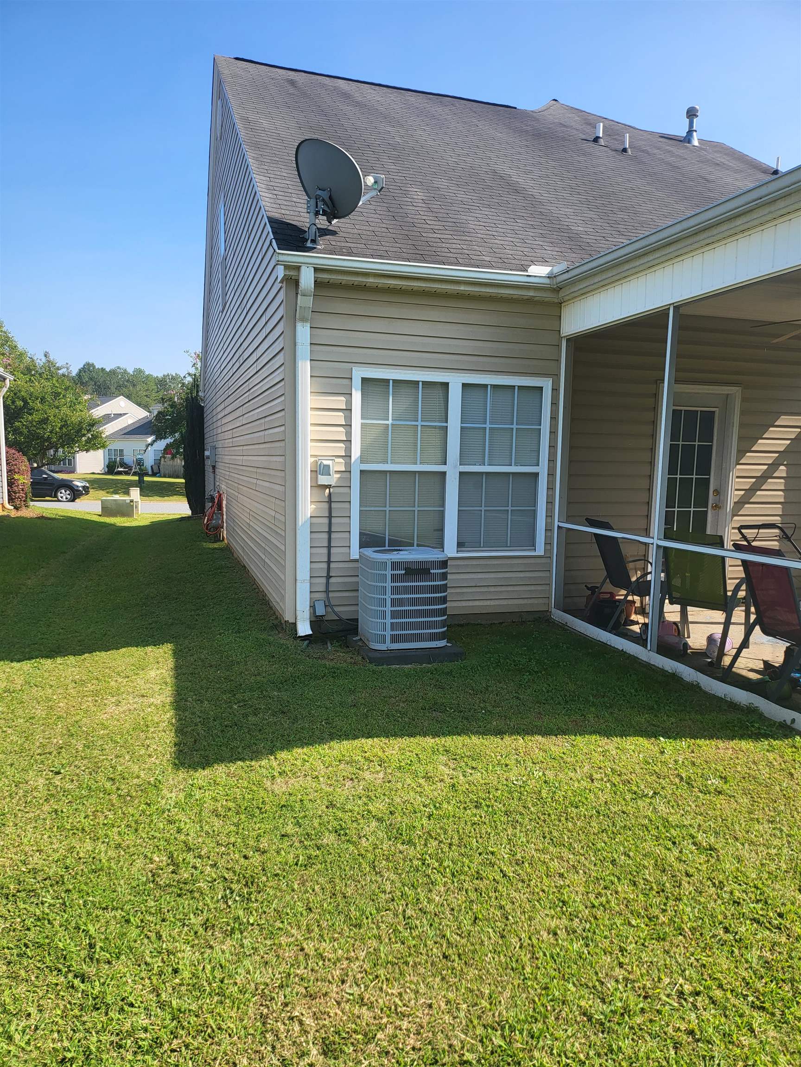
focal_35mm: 24
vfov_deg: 71.6
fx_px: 740
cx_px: 400
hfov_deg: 56.8
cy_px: 534
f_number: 1.8
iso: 40
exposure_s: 1/1279
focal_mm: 5
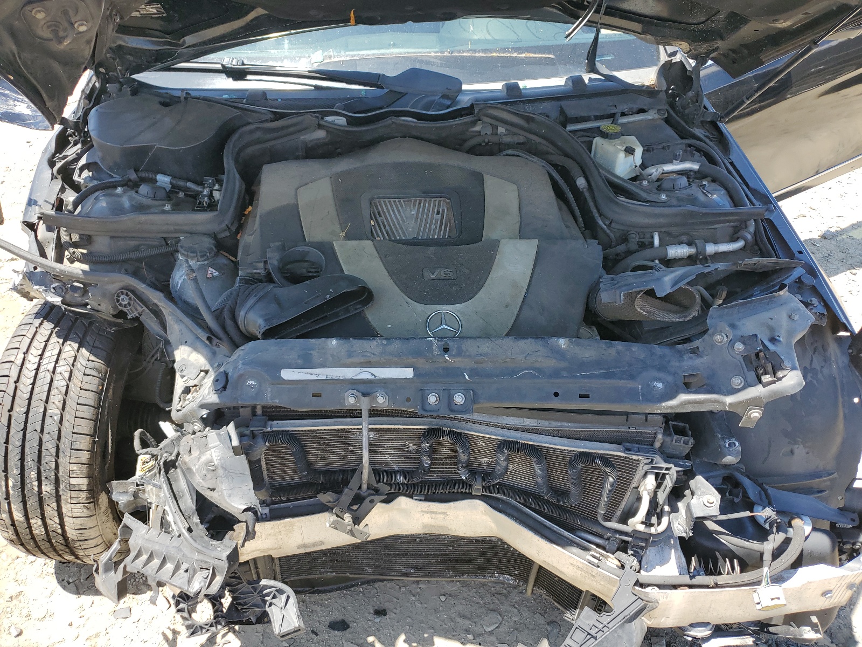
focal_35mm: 26
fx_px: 647
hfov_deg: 67.3
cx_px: 431
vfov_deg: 53.1
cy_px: 324
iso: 50
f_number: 1.5
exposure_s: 1/714
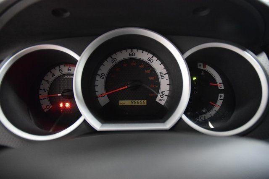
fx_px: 202
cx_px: 134
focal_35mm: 27
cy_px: 90
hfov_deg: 67.4
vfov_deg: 48.0
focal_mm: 18
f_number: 3.5
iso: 3200
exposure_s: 1/25
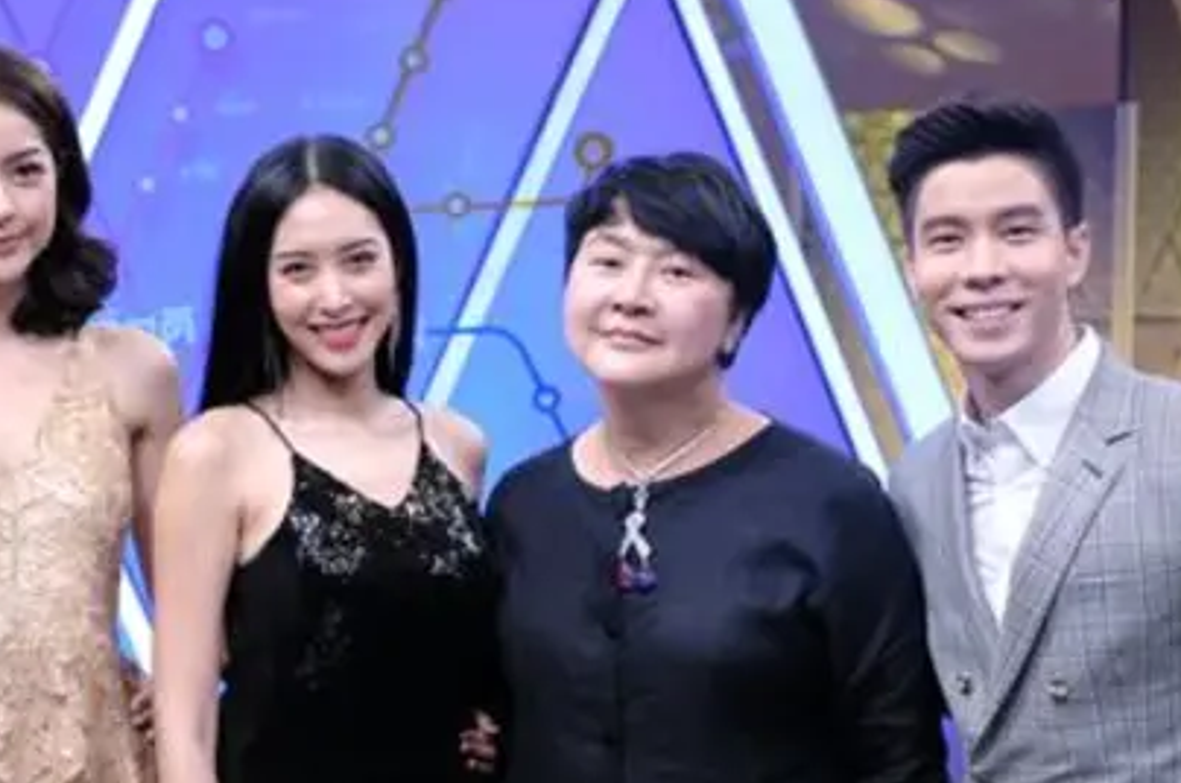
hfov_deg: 24.9
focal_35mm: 81
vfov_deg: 16.6
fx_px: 2653
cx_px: 371
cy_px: 665
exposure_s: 1/500
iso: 6400
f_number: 8
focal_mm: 27.9
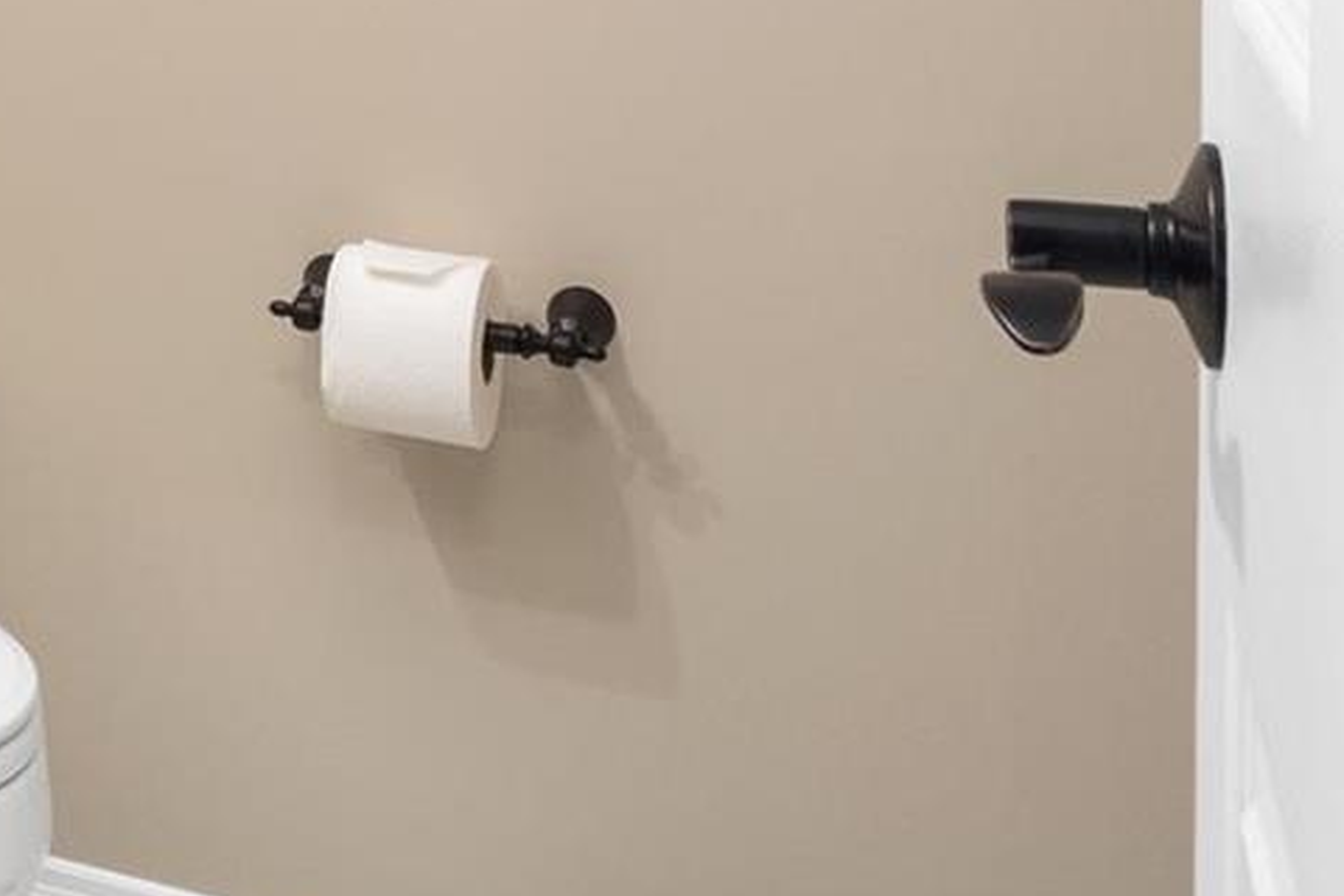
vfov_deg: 20.1
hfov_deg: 28.6
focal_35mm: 60
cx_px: -308
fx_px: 2240
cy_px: -361
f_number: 8
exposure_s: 1/3
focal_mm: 9
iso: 400
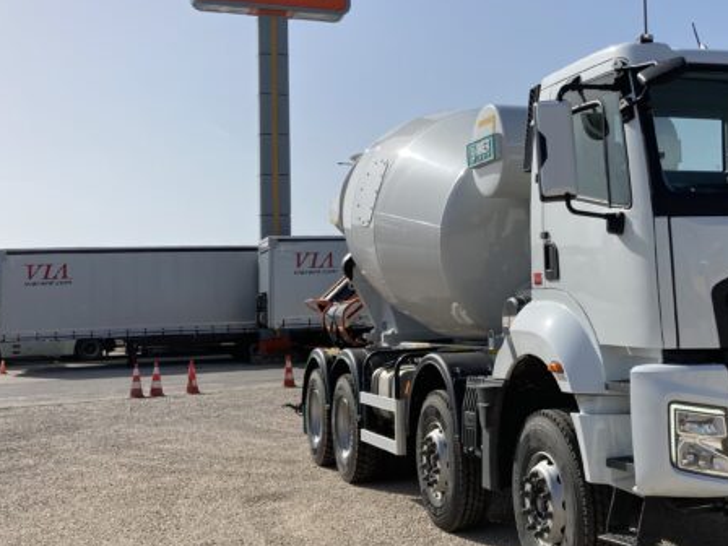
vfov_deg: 30.2
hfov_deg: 38.4
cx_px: 567
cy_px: 224
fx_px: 1009
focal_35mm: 48
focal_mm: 3.99
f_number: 1.8
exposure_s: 1/3690
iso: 20
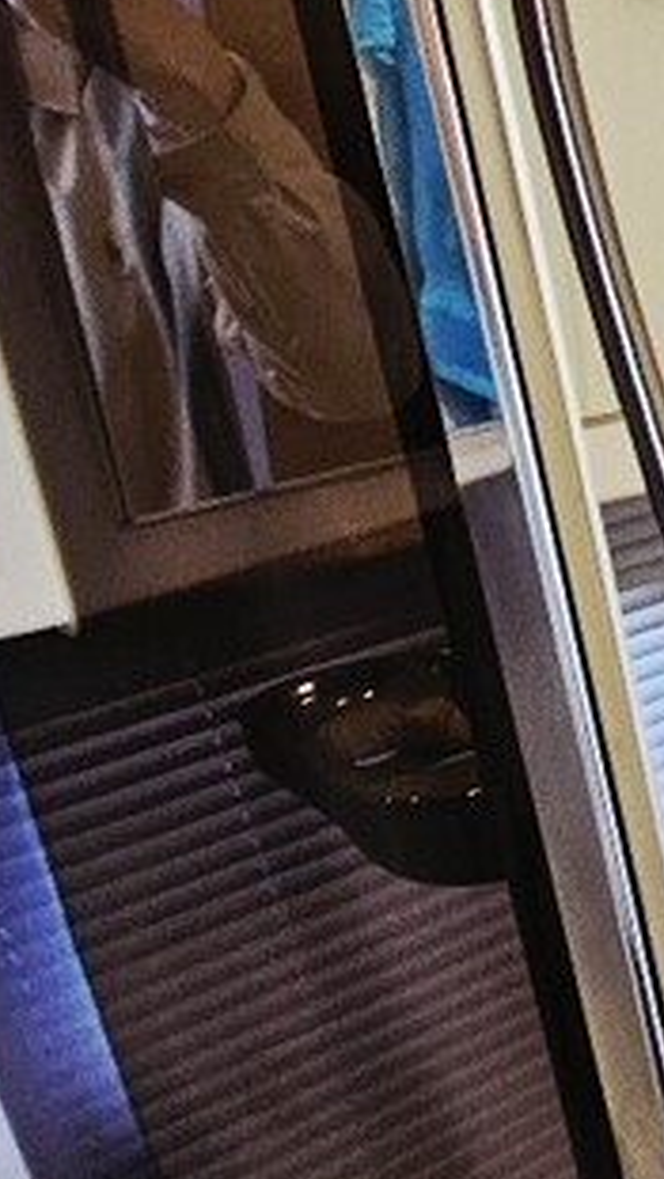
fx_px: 1784
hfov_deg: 15.0
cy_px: 671
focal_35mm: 57
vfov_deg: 36.5
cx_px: 1487
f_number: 2.2
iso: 320
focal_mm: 2.2
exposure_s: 1/60.2
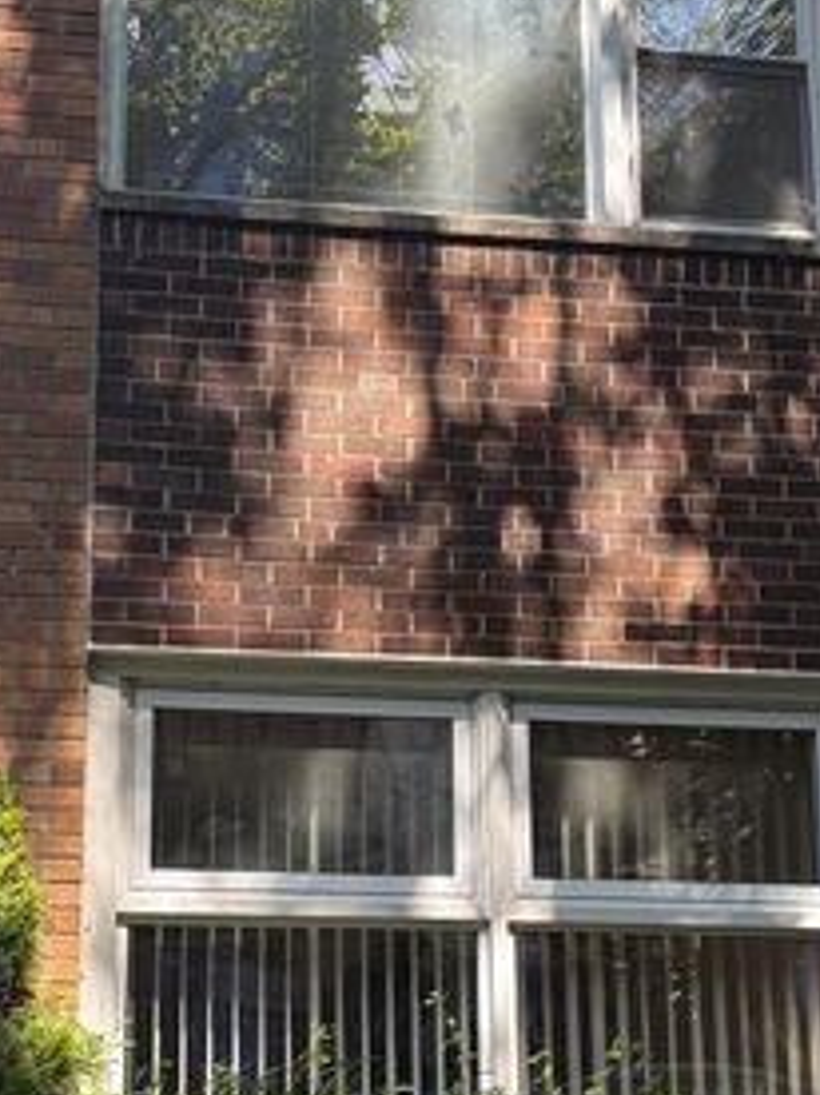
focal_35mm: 63
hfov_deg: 23.2
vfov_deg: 30.5
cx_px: 326
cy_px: 727
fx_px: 1991
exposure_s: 1/716
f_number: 1.6
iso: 64
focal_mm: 5.96
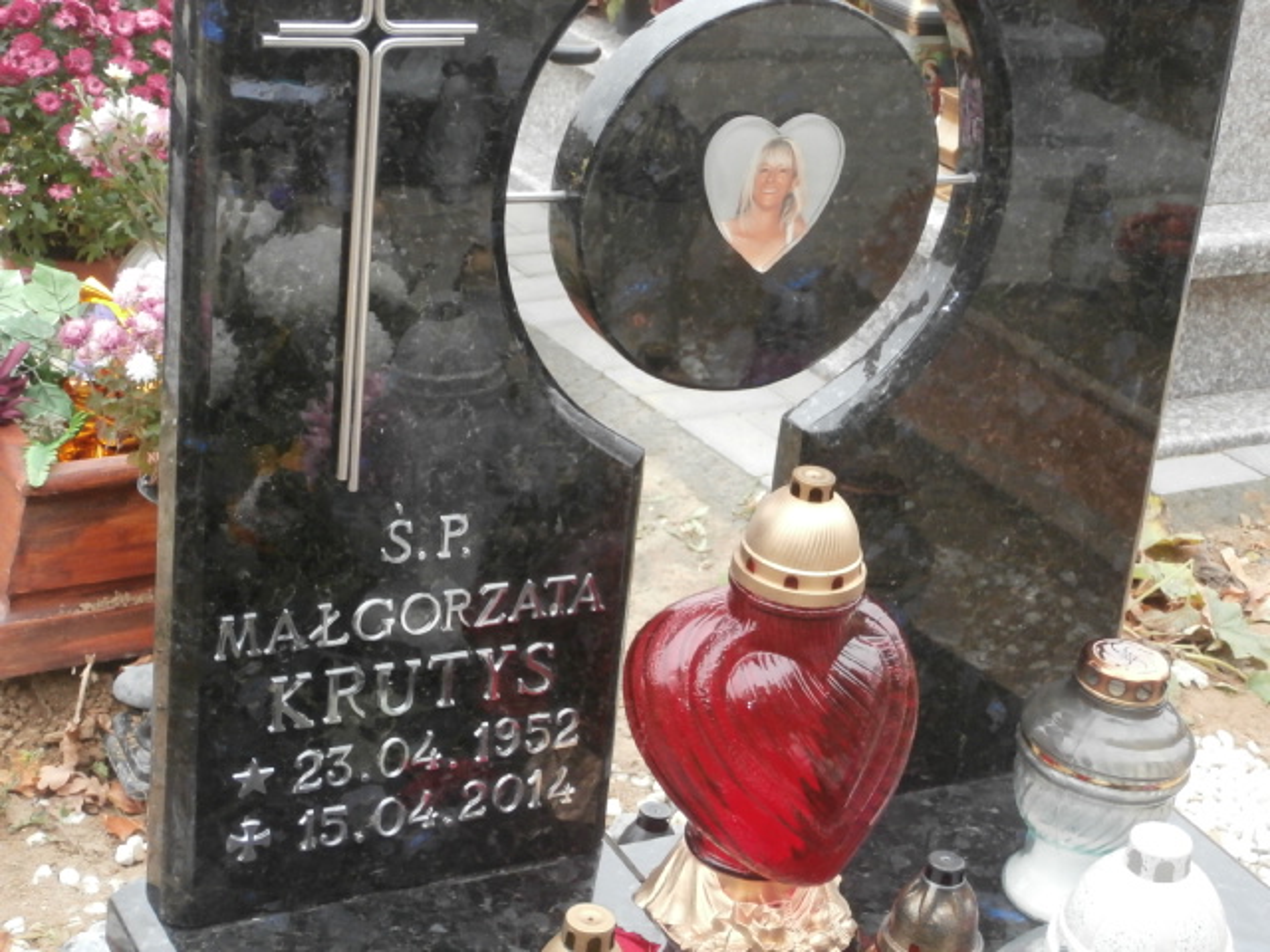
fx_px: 2495
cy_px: 476
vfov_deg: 21.6
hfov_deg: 28.6
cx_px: 635
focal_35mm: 68
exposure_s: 1/50
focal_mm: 12.1
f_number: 4.7
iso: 400
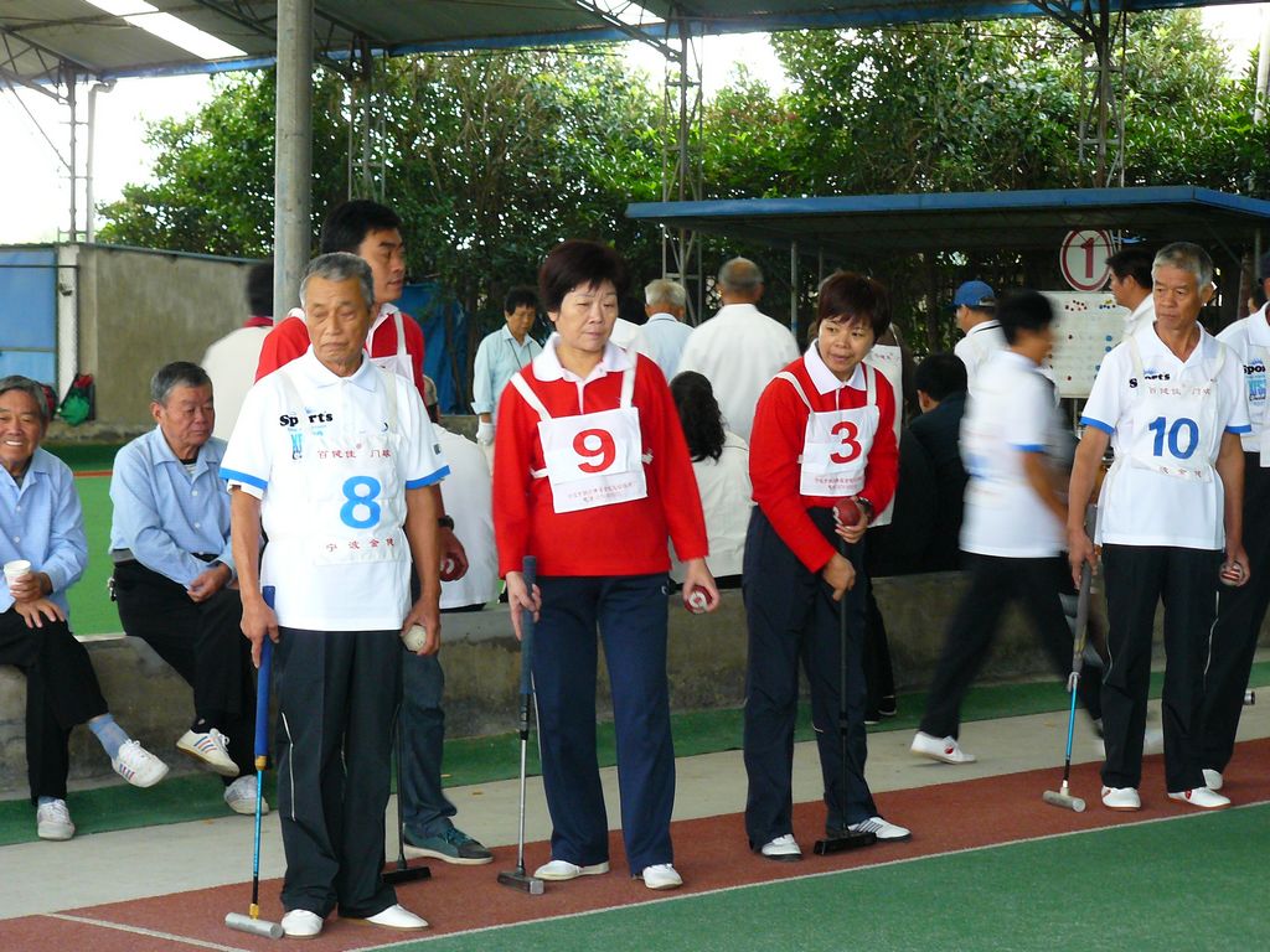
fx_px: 3559
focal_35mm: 97
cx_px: 635
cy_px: 476
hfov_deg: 20.2
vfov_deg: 15.2
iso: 200
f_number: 3.2
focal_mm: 16.2
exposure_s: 1/20
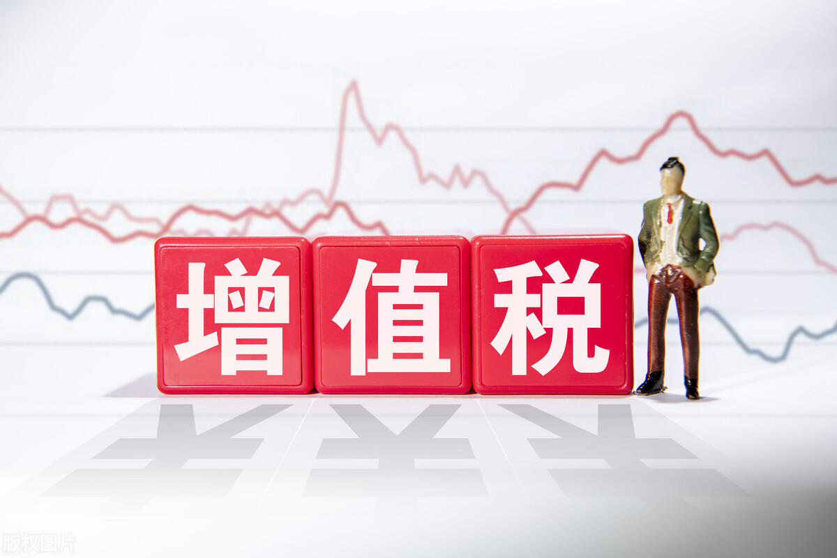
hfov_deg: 32.4
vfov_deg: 21.9
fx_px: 1441
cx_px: 418
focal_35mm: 62
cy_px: 279
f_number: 8
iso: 160
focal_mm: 62
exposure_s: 1/640
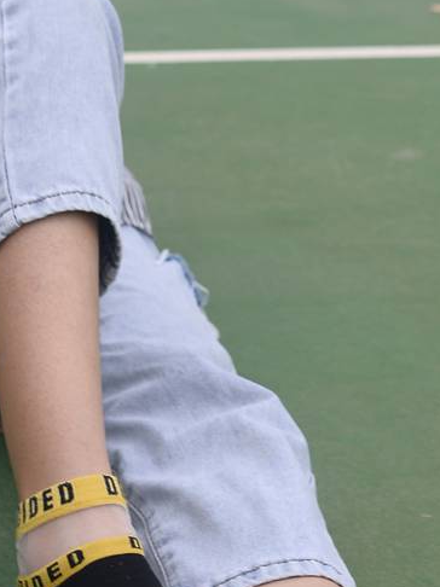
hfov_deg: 10.9
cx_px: 388
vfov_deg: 14.3
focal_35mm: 135
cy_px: -75
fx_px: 2290
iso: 100
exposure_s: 1/800
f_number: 5.6
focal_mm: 35
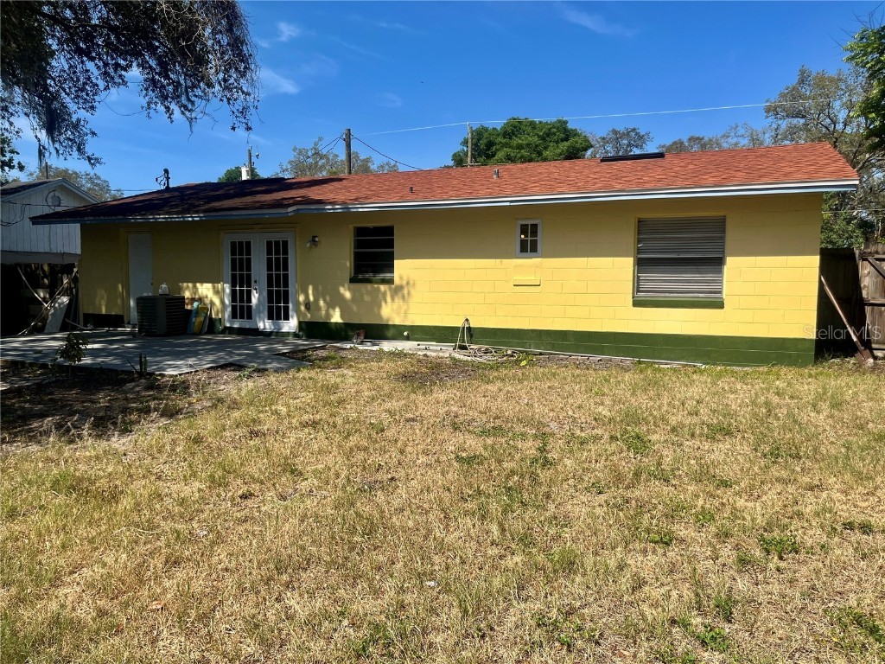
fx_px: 665
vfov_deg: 53.1
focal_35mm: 26
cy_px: 332
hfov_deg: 67.3
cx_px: 442
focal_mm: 5.1
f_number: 1.6
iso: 50
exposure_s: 1/4149
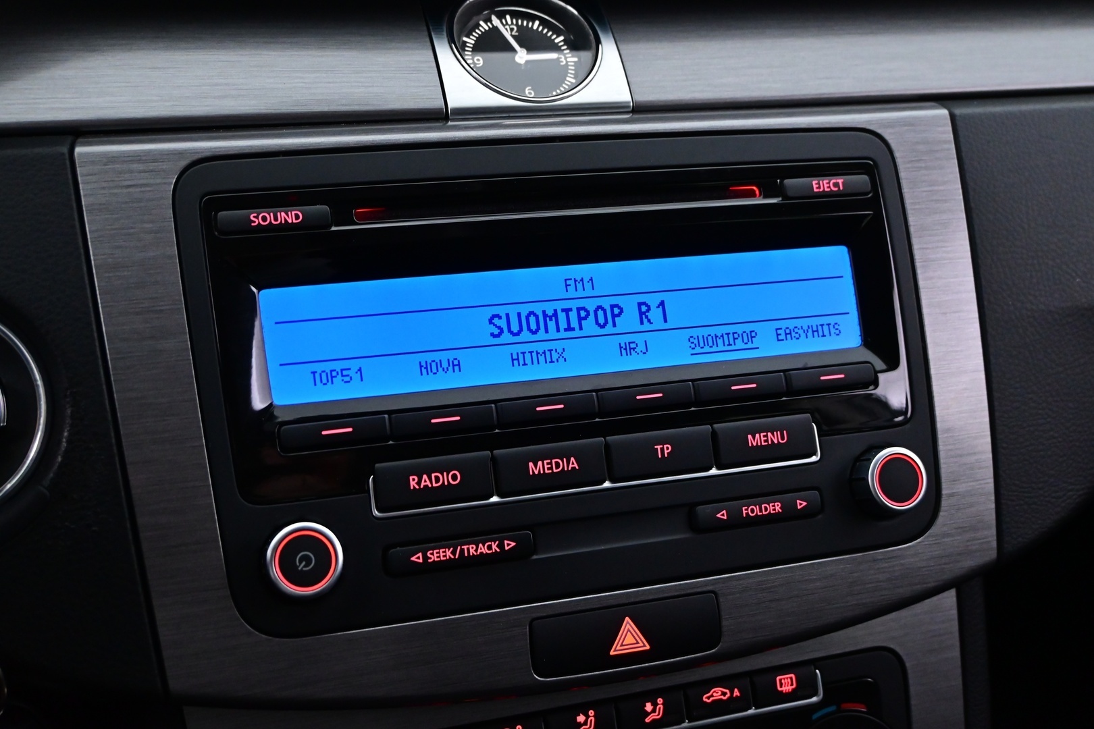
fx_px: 1253
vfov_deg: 32.4
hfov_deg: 47.2
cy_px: 364
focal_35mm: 41
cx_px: 547
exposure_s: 1/25
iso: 2500
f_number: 4.5
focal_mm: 27.5
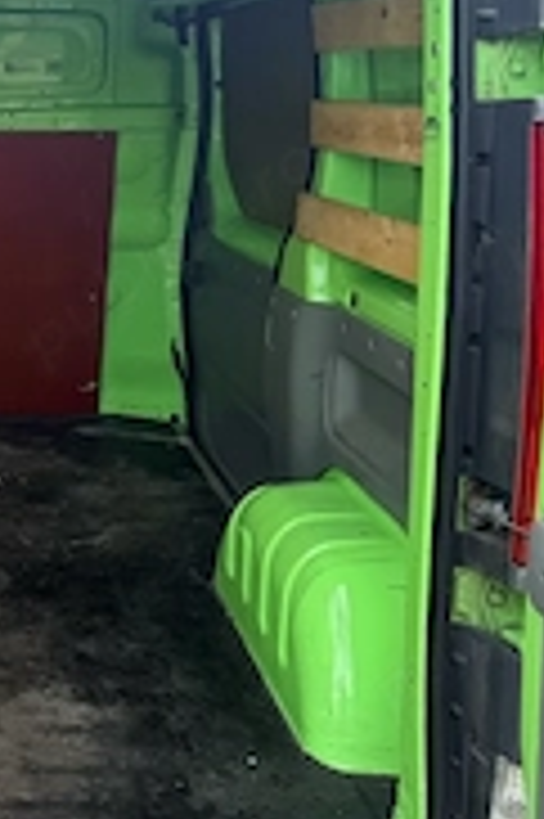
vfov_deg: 36.1
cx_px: -90
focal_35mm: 55
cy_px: 306
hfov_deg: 22.8
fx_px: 1249
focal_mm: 6.76
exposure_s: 1/1653
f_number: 1.78
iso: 80
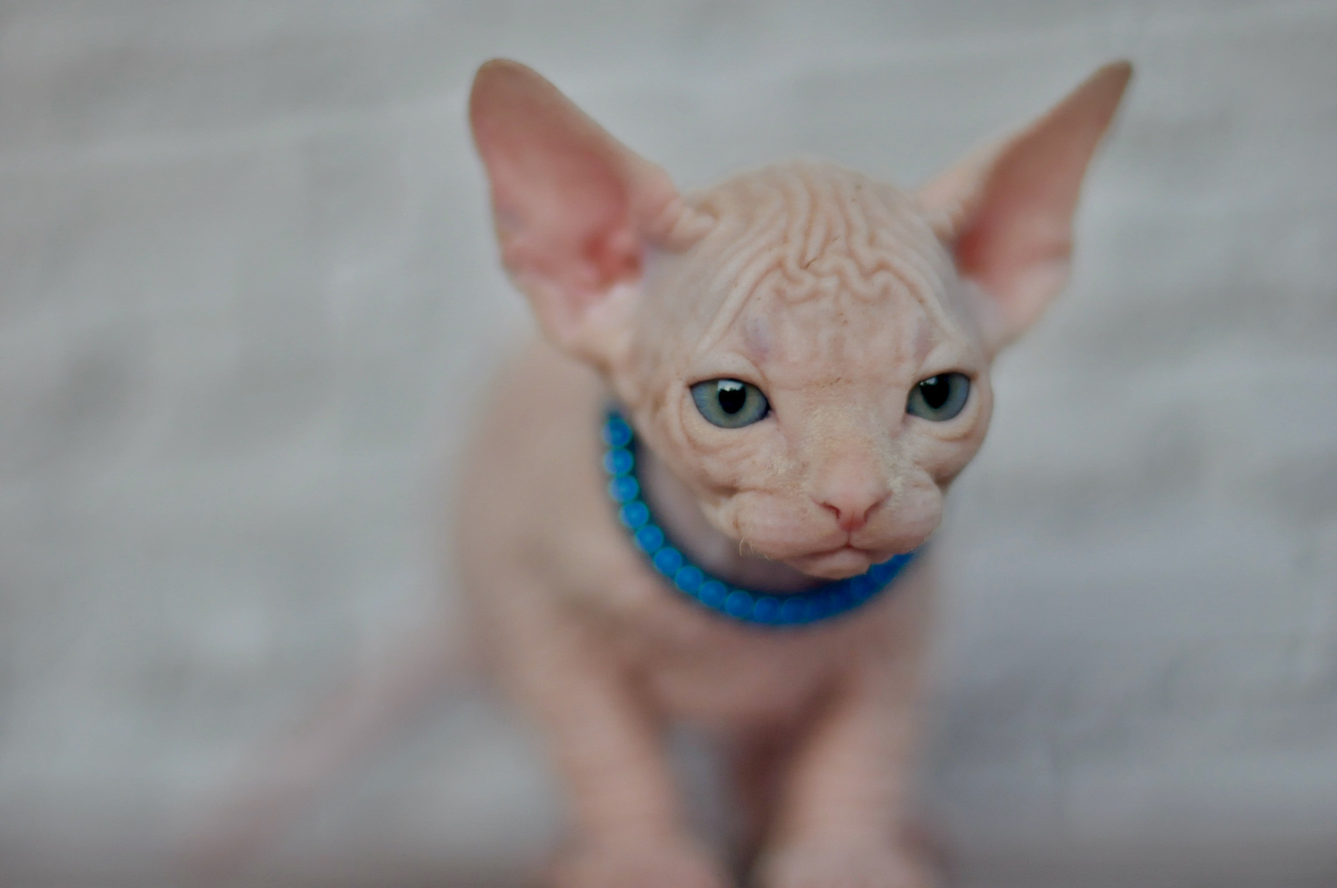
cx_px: 668
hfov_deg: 27.0
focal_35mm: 75
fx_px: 2782
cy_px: 444
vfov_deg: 18.1
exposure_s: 1/2500
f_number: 1.4
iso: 800
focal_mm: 50
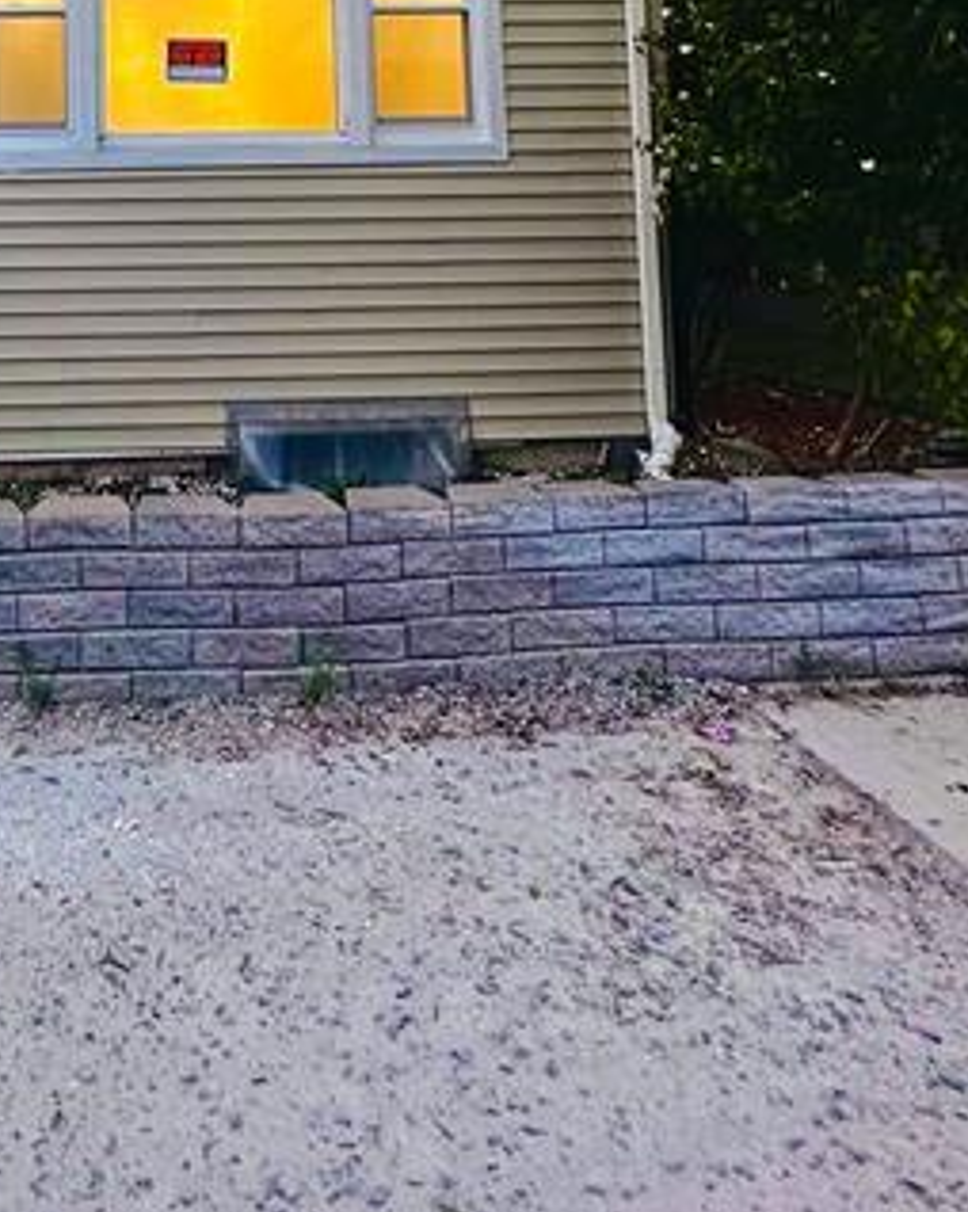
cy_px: 53
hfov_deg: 41.5
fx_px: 1183
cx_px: 122
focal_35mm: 33
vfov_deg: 47.0
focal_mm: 2.22
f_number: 2.2
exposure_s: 1/60
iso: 200
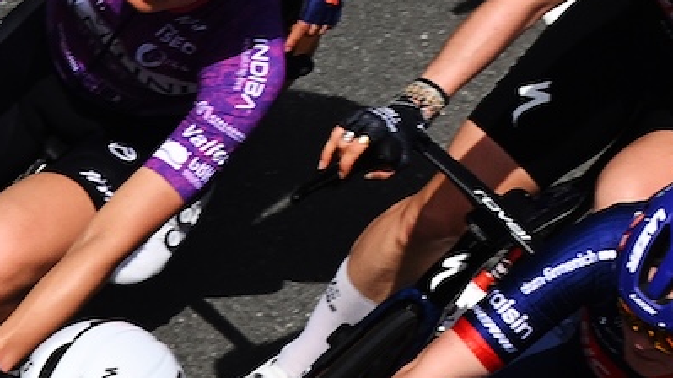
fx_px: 16874
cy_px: 1625
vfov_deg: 1.3
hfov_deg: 2.3
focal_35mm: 946
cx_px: -349
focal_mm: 120
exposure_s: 1/2500
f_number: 6.3
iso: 320
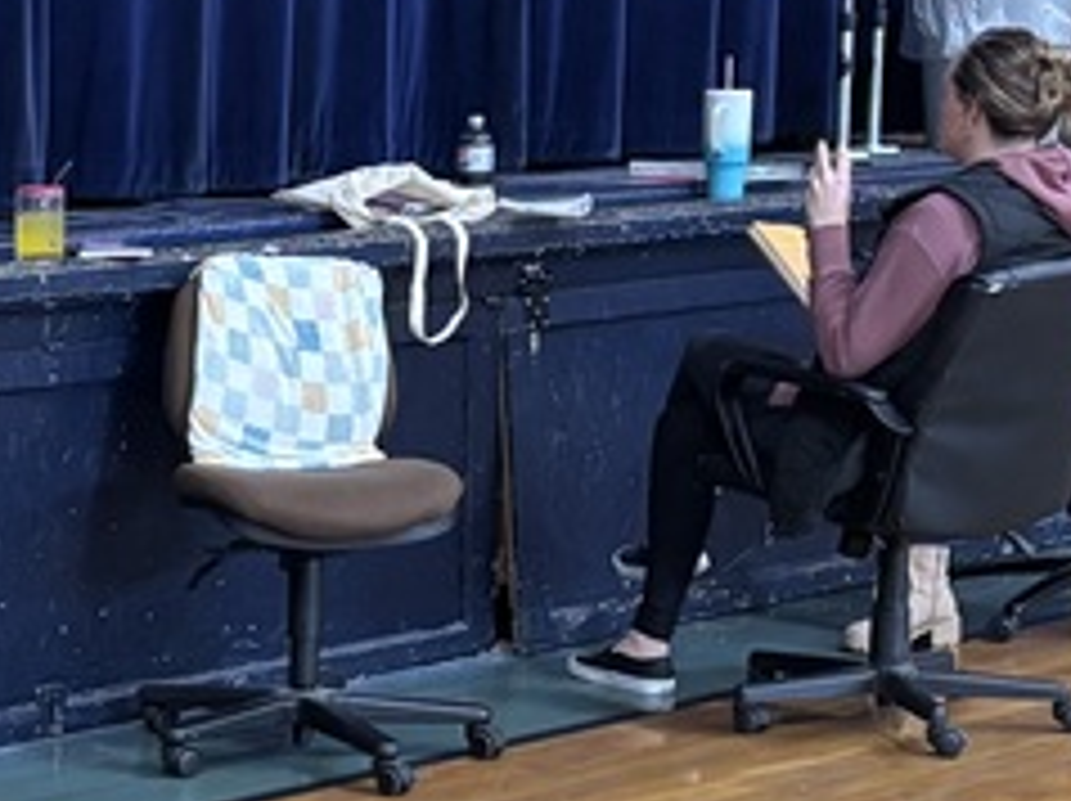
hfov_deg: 16.3
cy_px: 580
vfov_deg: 13.2
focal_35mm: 112
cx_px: -459
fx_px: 3462
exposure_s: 1/40
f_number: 1.6
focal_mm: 5.96
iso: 400
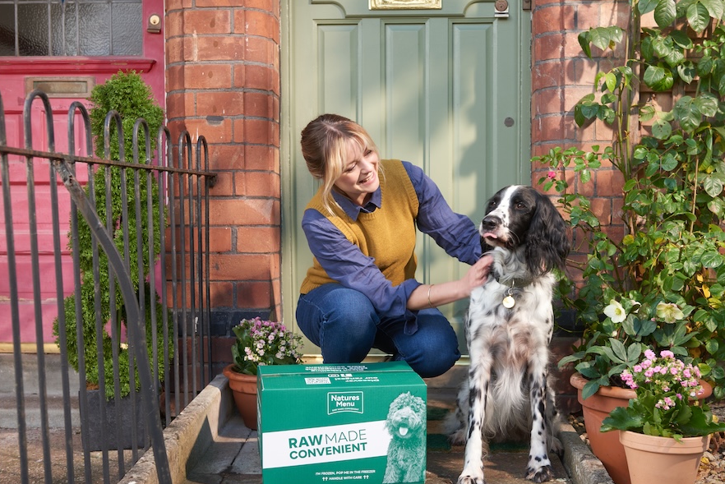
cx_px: 392
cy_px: 267
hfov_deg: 38.8
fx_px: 1028
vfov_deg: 26.5
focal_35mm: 51
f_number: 5.6
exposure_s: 1/80
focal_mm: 45
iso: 200
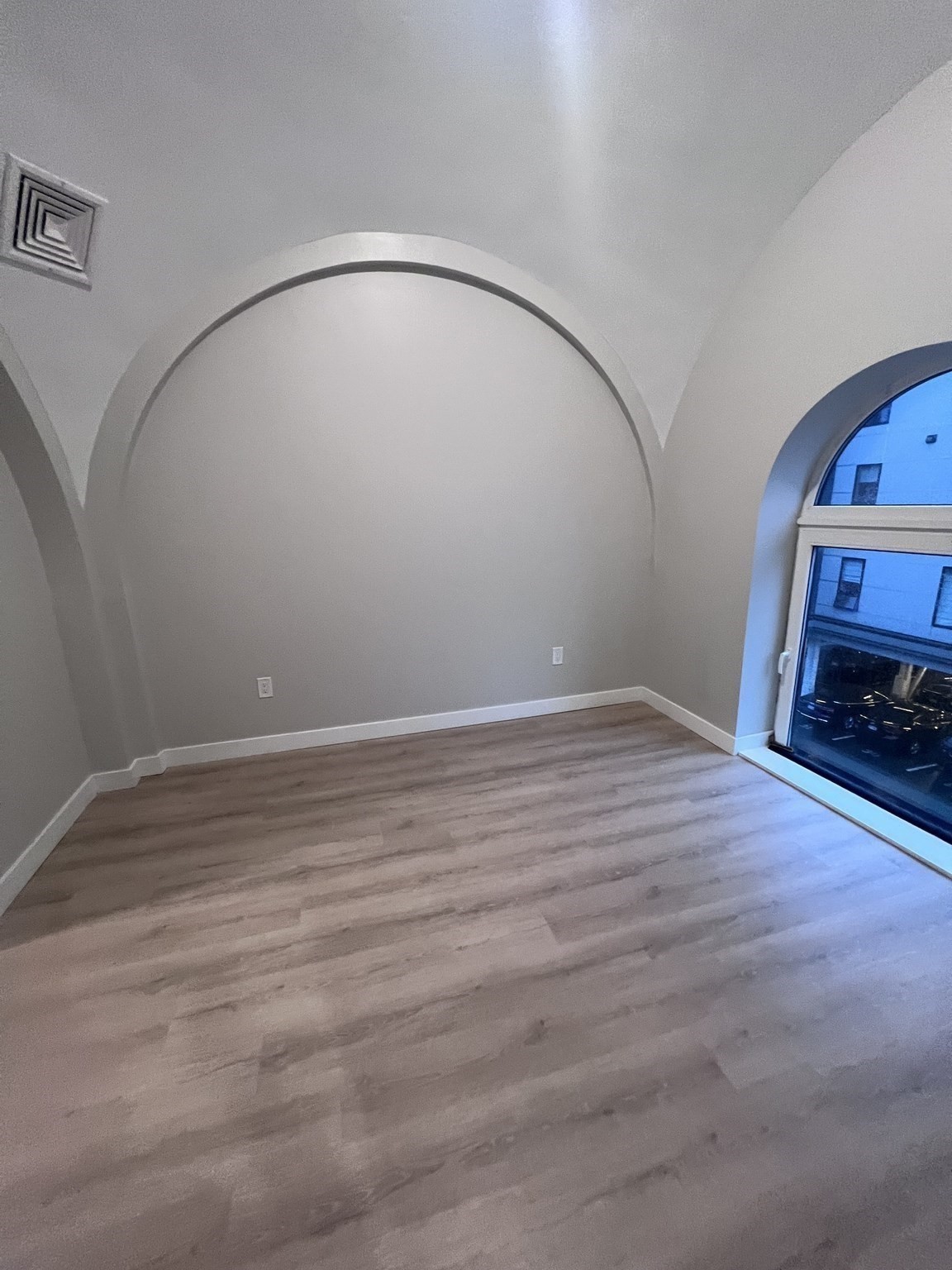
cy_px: 635
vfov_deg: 106.2
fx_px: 477
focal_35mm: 13
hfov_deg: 89.9
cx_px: 476
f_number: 1.8
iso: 320
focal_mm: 1.57
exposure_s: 1/60
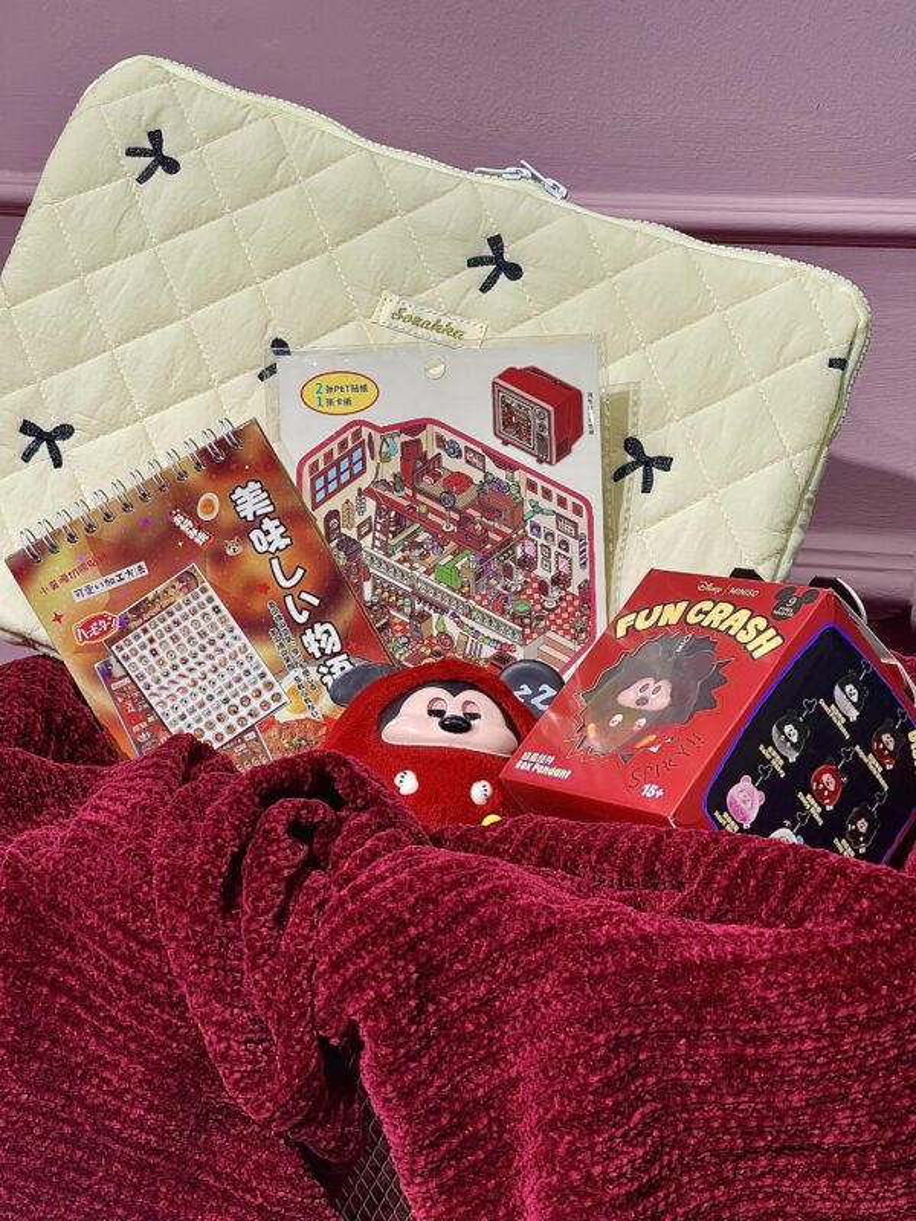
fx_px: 2258
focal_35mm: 64
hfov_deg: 22.9
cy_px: 610
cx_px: 458
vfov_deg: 30.3
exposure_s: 1/100
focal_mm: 7.5
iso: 100
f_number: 2.2
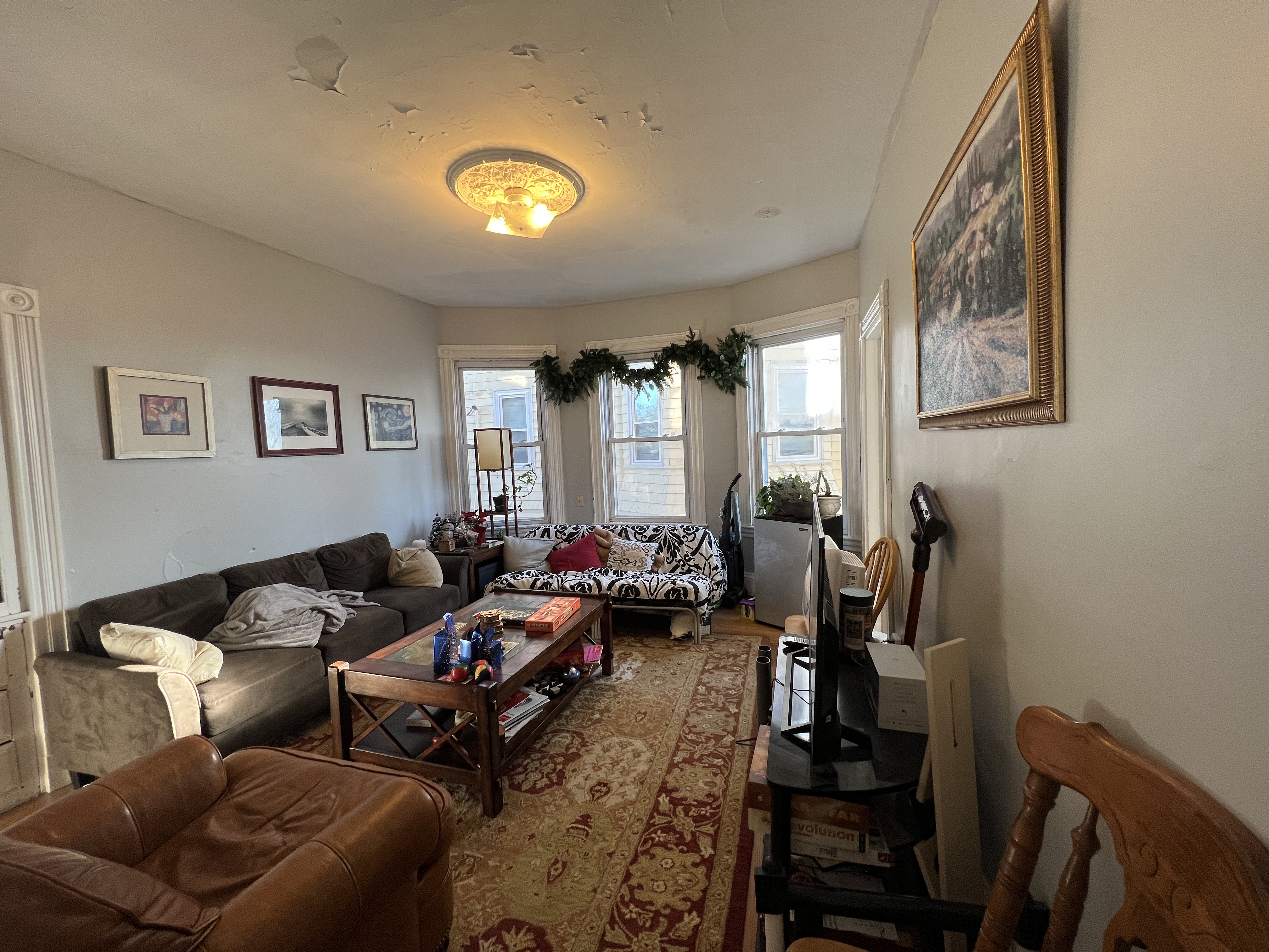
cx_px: 634
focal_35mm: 13
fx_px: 477
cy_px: 476
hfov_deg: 106.2
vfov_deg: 89.9
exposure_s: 1/120
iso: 125
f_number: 1.8
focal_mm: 1.57
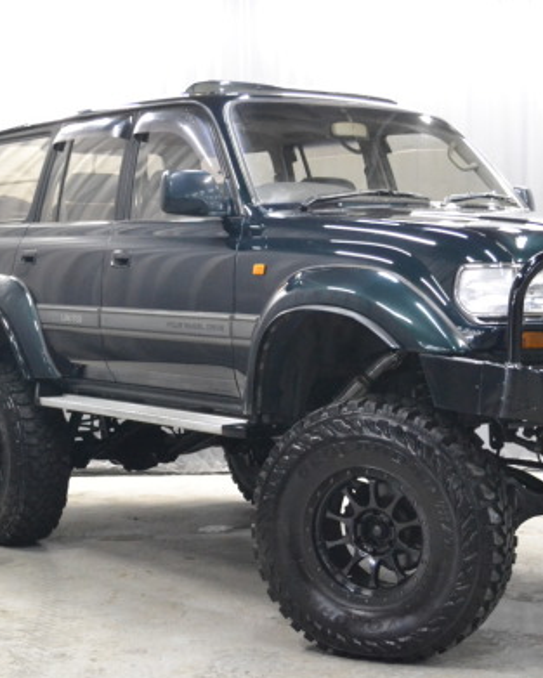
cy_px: 344
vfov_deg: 27.9
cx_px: 352
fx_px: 1365
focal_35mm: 68
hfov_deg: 22.4
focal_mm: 30
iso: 3200
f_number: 4.5
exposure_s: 1/50
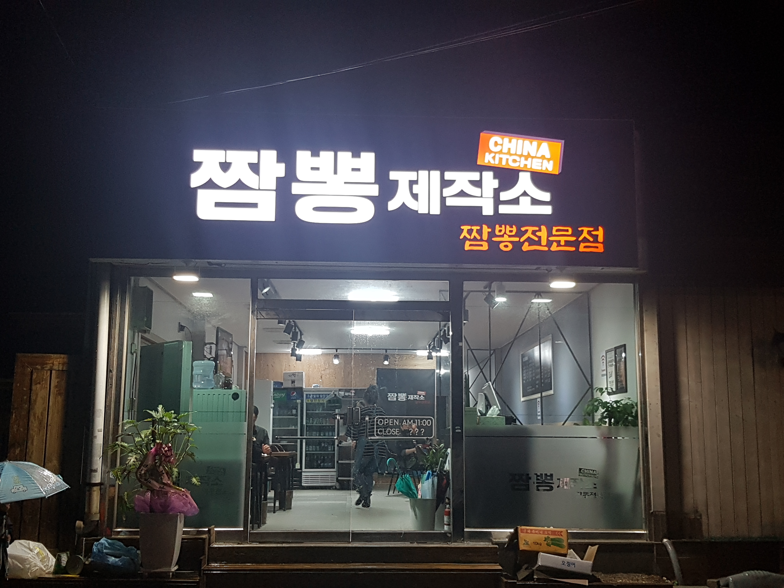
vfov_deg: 53.1
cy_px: 294
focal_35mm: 26
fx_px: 589
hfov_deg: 67.3
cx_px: 392
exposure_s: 1/60
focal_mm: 4.2
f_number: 1.7
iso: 125
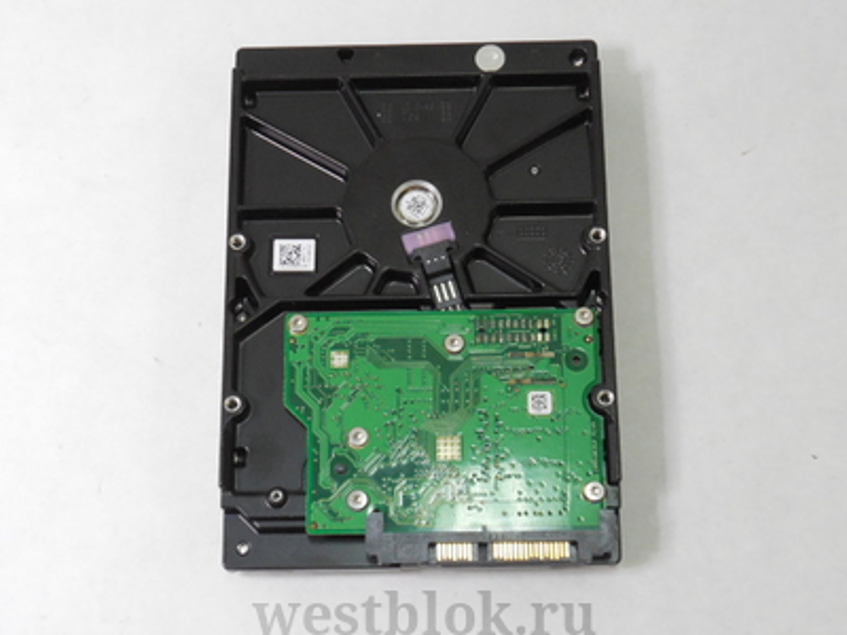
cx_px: 424
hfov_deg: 30.7
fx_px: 1542
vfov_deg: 23.3
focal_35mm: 63
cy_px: 318
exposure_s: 1/40
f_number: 5.6
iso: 800
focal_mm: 11.3
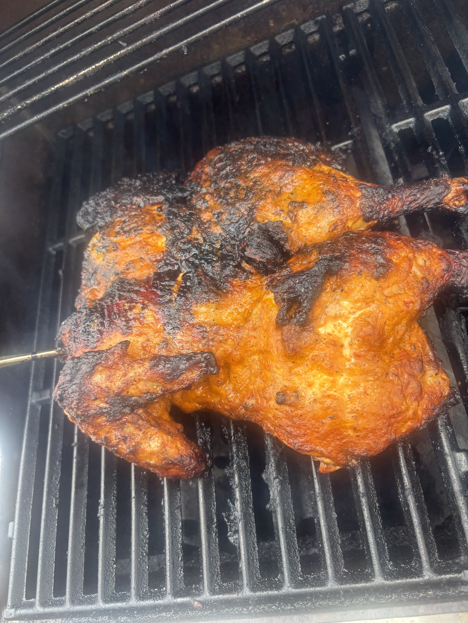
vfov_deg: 67.3
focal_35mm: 26
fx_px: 469
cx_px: 234
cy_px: 312
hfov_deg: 53.1
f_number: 1.6
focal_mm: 5.96
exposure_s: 1/121
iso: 40
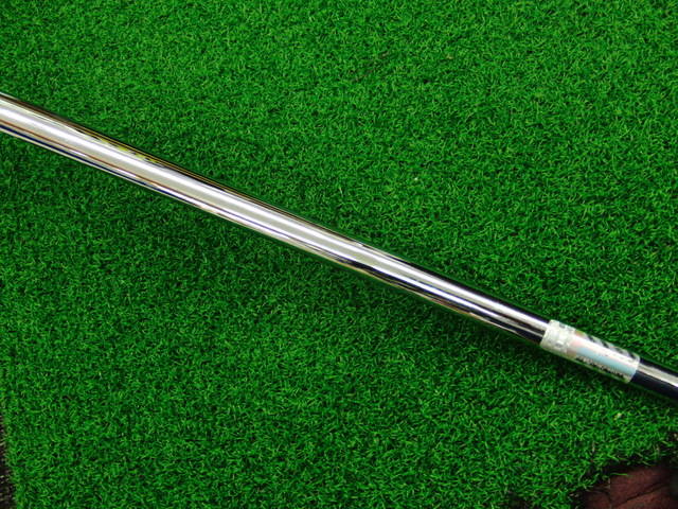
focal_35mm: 37
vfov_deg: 38.7
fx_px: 725
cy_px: 254
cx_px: 339
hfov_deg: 50.1
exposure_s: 1/40
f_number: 3.6
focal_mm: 6.42
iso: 400
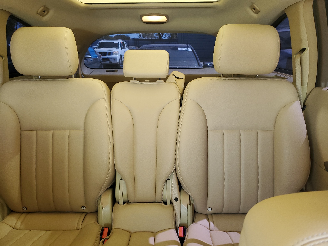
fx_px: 246
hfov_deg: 67.3
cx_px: 164
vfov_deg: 53.1
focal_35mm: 26
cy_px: 123
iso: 74
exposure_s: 1/60.2
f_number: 1.5
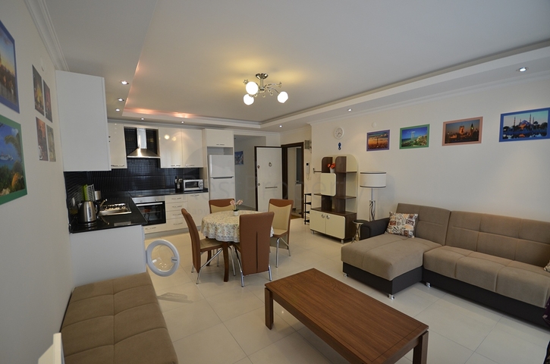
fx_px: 229
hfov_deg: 100.5
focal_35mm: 15
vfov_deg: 77.1
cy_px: 182
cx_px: 275
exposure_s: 1/60
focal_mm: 10
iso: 400
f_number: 4
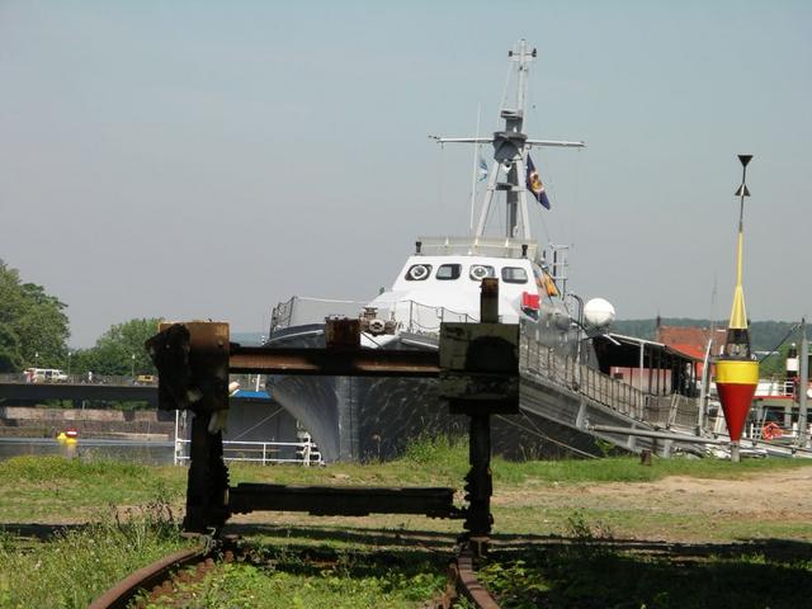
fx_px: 4387
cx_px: 406
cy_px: 304
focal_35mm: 187
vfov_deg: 7.9
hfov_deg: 10.6
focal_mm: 39
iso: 64
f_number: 5.6
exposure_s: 1/500
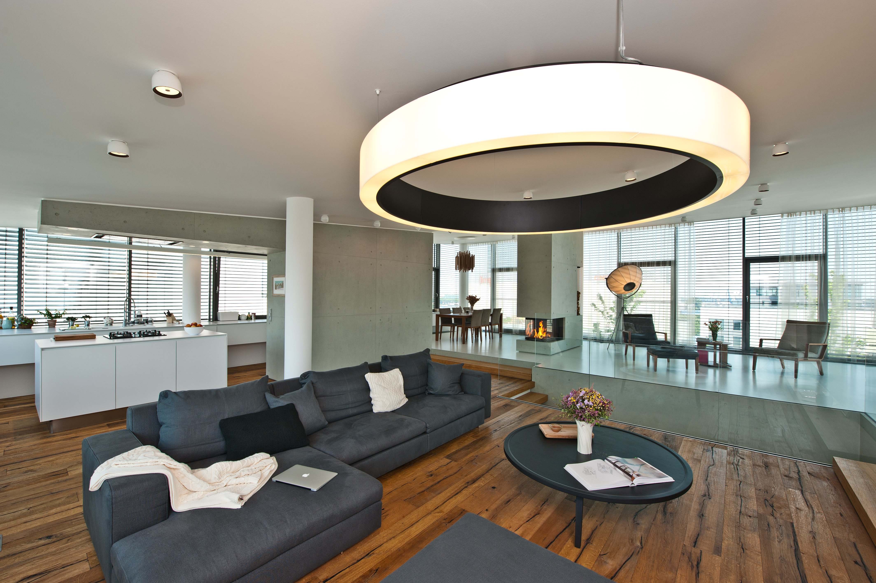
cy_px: 292
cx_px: 438
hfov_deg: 104.3
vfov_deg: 81.1
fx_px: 340
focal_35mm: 14
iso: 100
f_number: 10
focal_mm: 14
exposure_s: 1/20
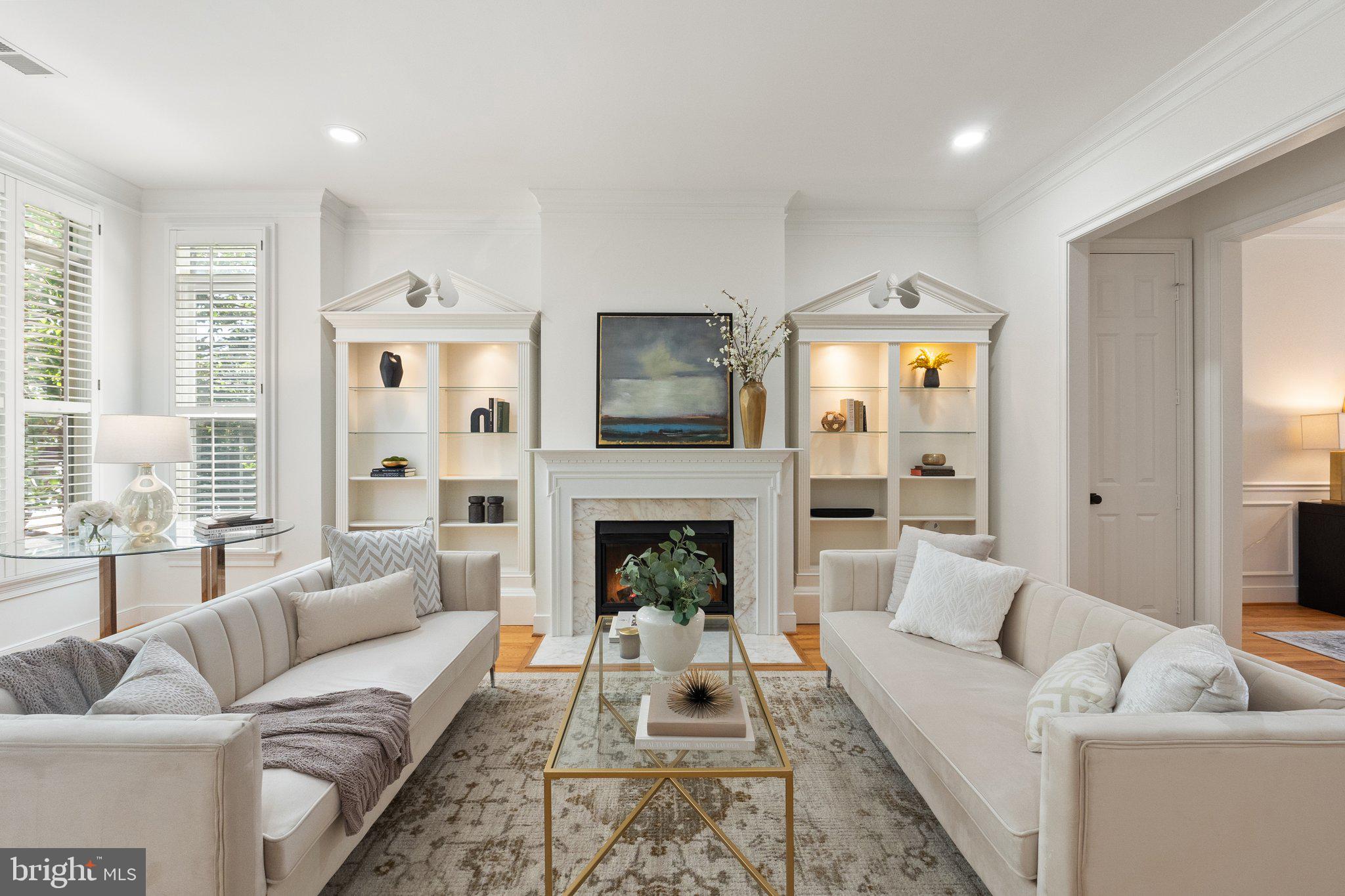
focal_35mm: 15
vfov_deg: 77.3
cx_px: 672
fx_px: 560
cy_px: 448
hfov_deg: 100.4
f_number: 8
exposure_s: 1/6
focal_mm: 10
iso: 800
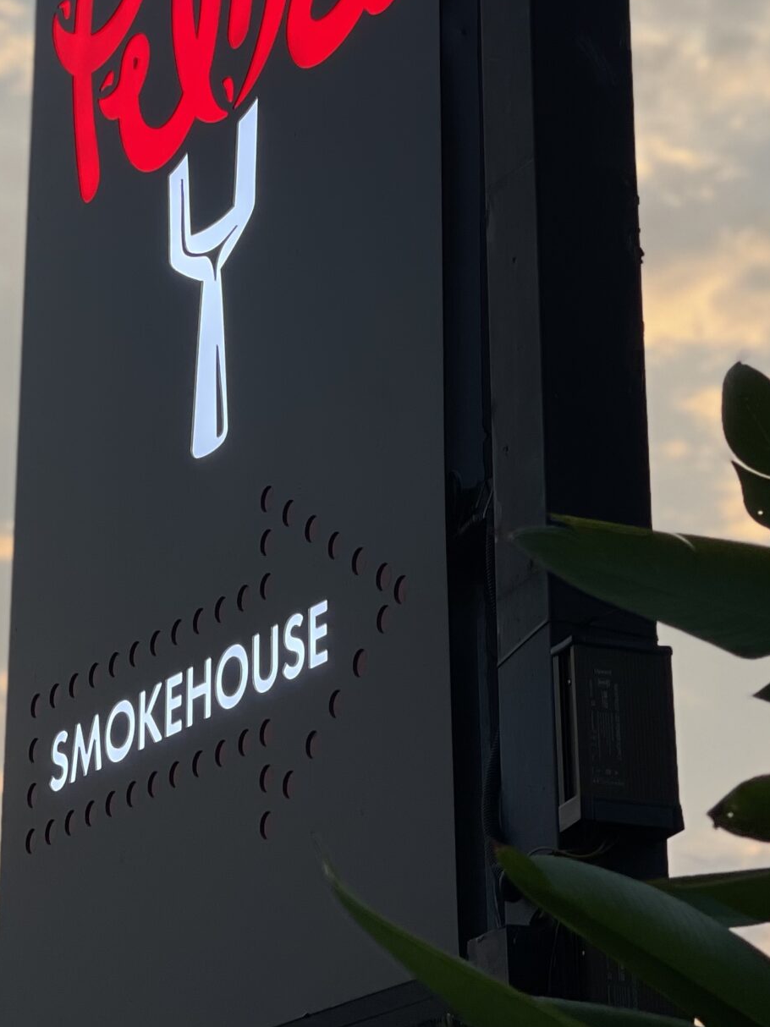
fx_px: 4005
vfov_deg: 14.6
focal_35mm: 135
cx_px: 267
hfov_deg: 11.0
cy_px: 250
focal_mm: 7.5
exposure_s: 1/323
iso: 32
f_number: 2.2
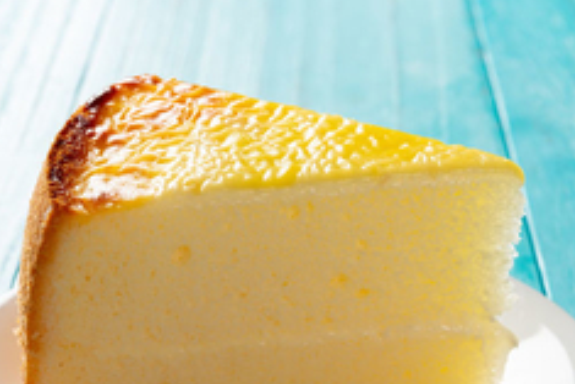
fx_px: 1630
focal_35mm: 102
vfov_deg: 13.4
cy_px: 317
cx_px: 267
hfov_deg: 20.0
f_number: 16
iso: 100
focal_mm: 60
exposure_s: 1/160
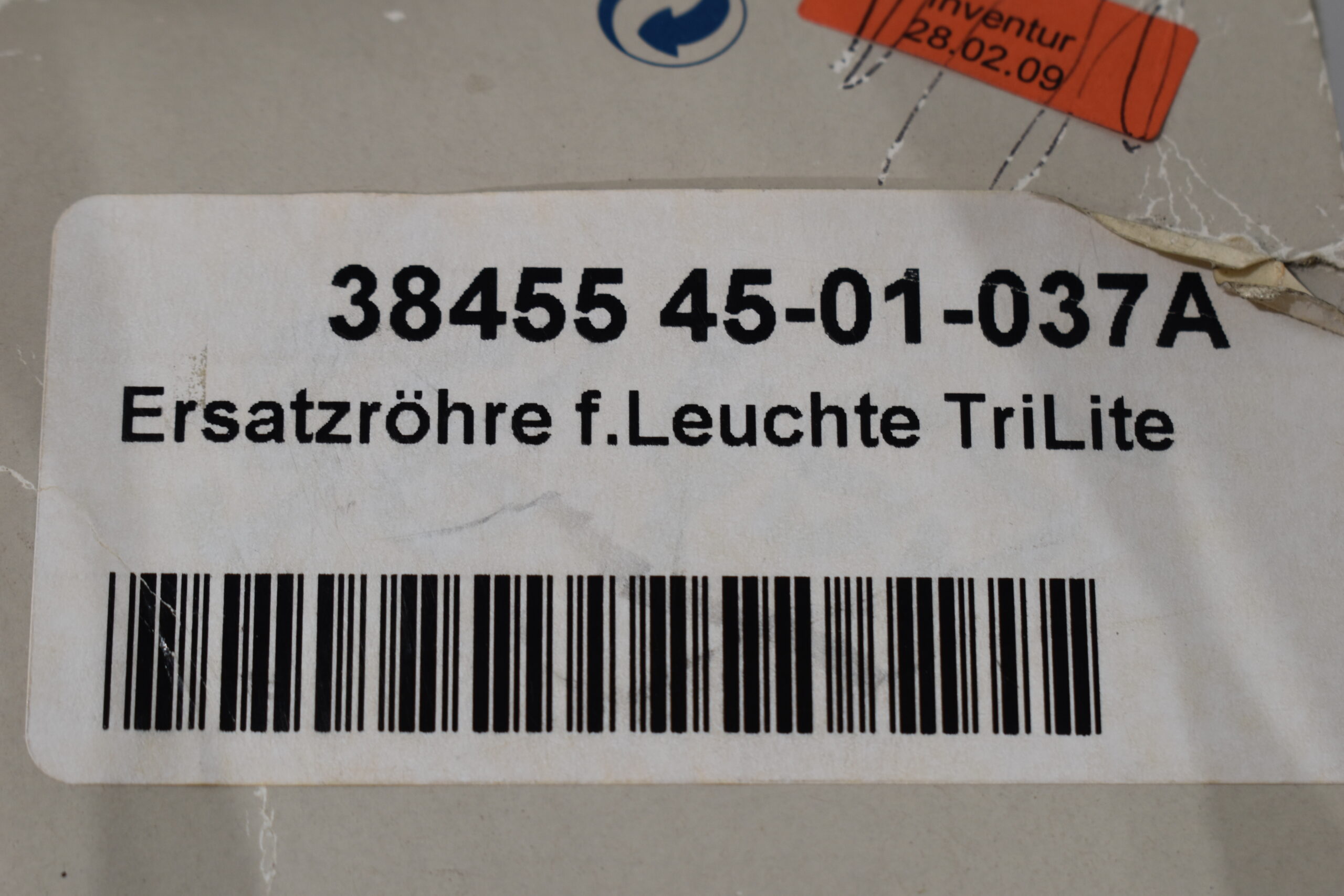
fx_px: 2800
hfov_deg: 27.0
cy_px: 448
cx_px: 672
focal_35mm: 75
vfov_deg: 18.2
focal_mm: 50
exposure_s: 1/60
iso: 250
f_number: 8
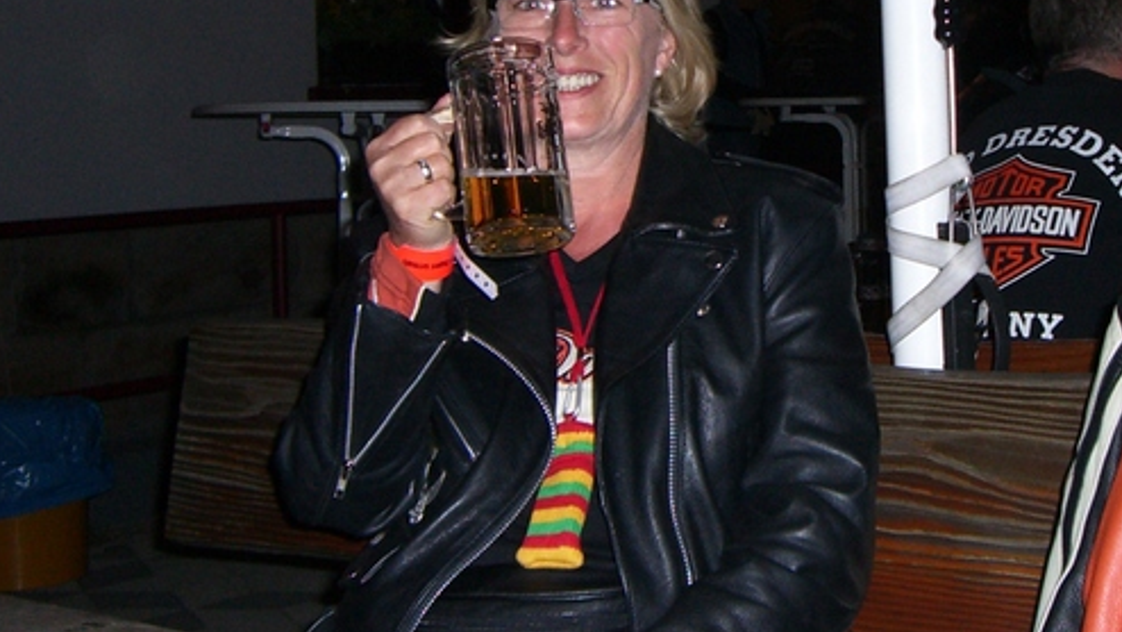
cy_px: 100
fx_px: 1994
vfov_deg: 17.8
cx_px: 849
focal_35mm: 67
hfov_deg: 30.9
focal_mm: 6.2
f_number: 2.7
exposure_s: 1/60
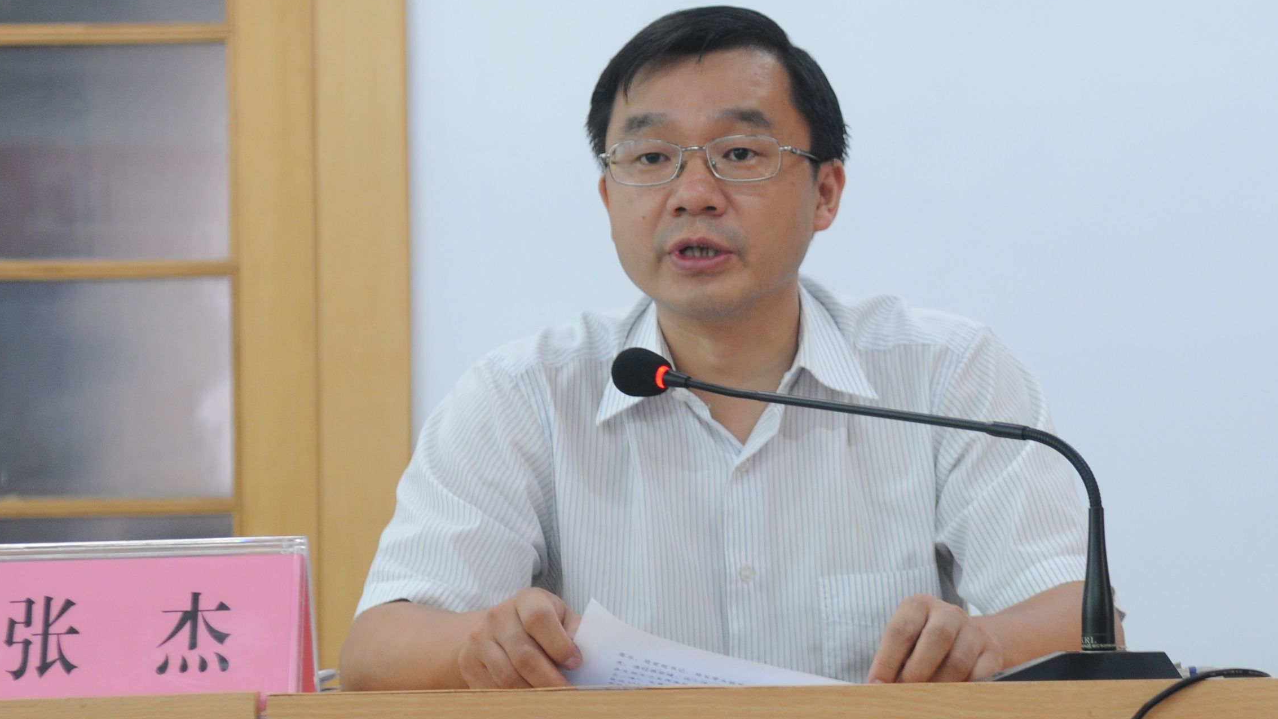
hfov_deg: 33.3
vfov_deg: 19.1
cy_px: 336
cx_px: 686
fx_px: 2135
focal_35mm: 63
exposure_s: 1/20
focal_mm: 32
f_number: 2.8
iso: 320
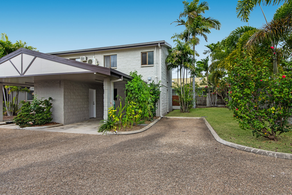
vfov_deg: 67.4
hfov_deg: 90.0
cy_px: 98
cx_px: 146
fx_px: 146
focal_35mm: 18
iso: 250
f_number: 9
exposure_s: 1/250
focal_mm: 12
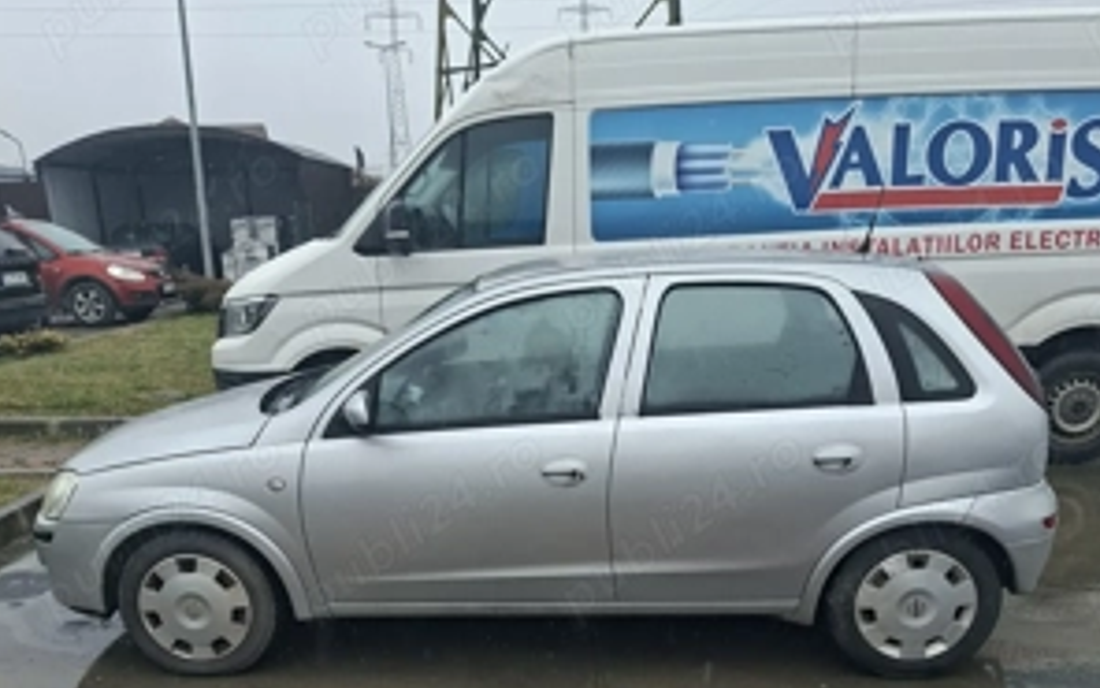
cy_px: 588
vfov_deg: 36.5
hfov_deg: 58.1
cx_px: 550
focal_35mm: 33
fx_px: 989
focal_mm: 5.54
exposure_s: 1/160
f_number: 1.8
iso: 50
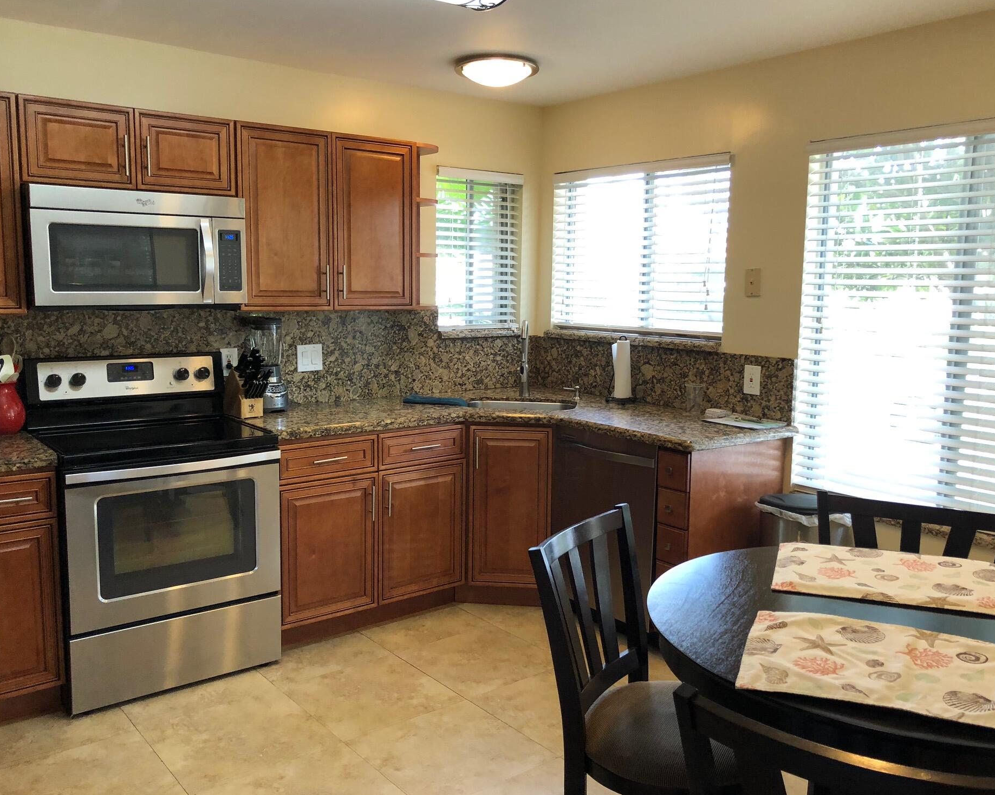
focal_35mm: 30
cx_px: 500
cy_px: 398
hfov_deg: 58.8
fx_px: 883
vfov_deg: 48.5
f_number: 1.8
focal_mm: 4
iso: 32
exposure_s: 1/30
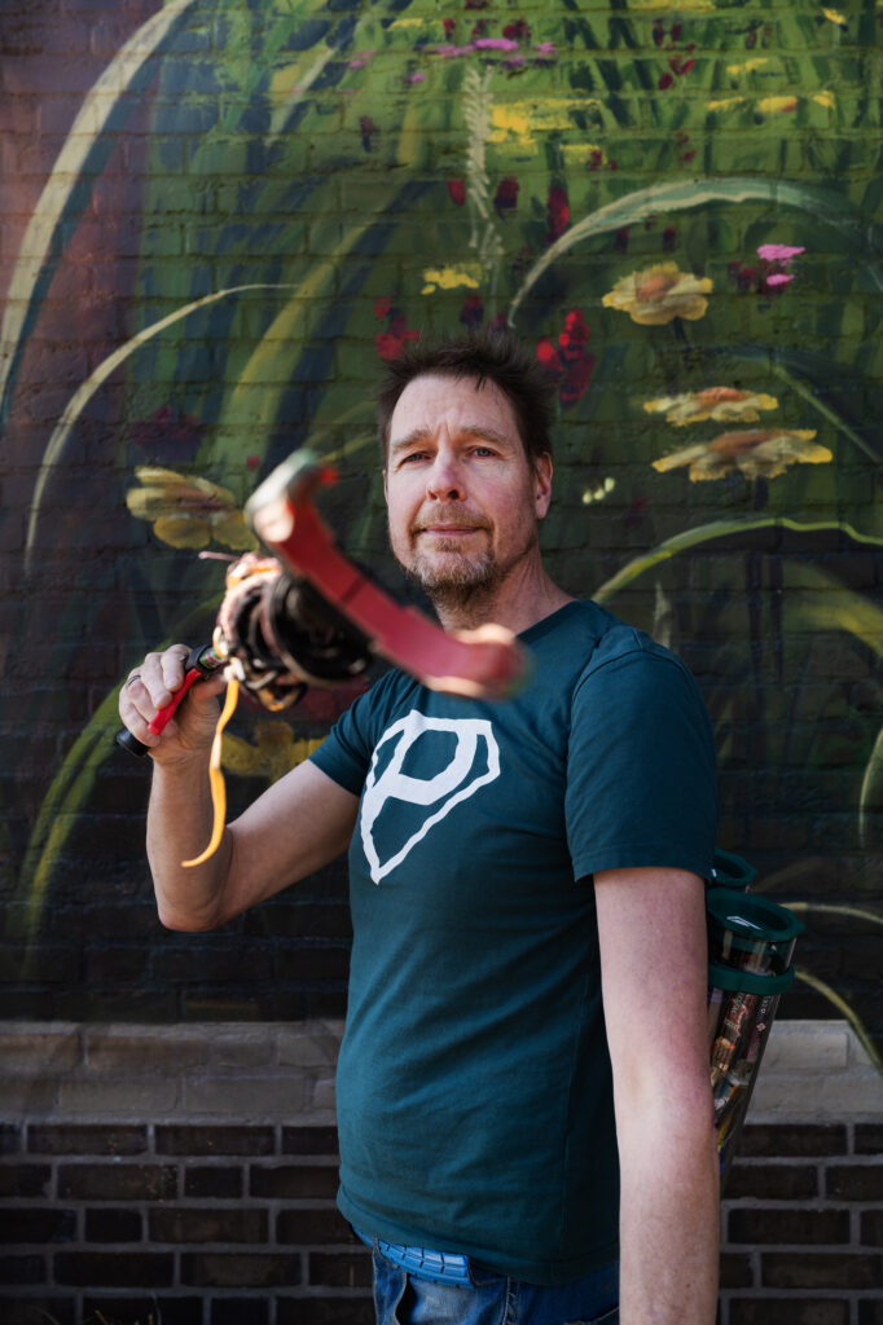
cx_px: 442
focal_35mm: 35
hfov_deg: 37.8
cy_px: 662
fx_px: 1288
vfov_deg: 54.4
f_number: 4.5
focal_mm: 35
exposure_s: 1/200
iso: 100
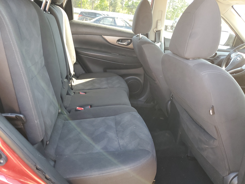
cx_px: 122
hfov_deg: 67.3
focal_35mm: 26
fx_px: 184
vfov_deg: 53.1
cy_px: 92
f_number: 1.5
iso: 70
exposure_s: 1/60.2
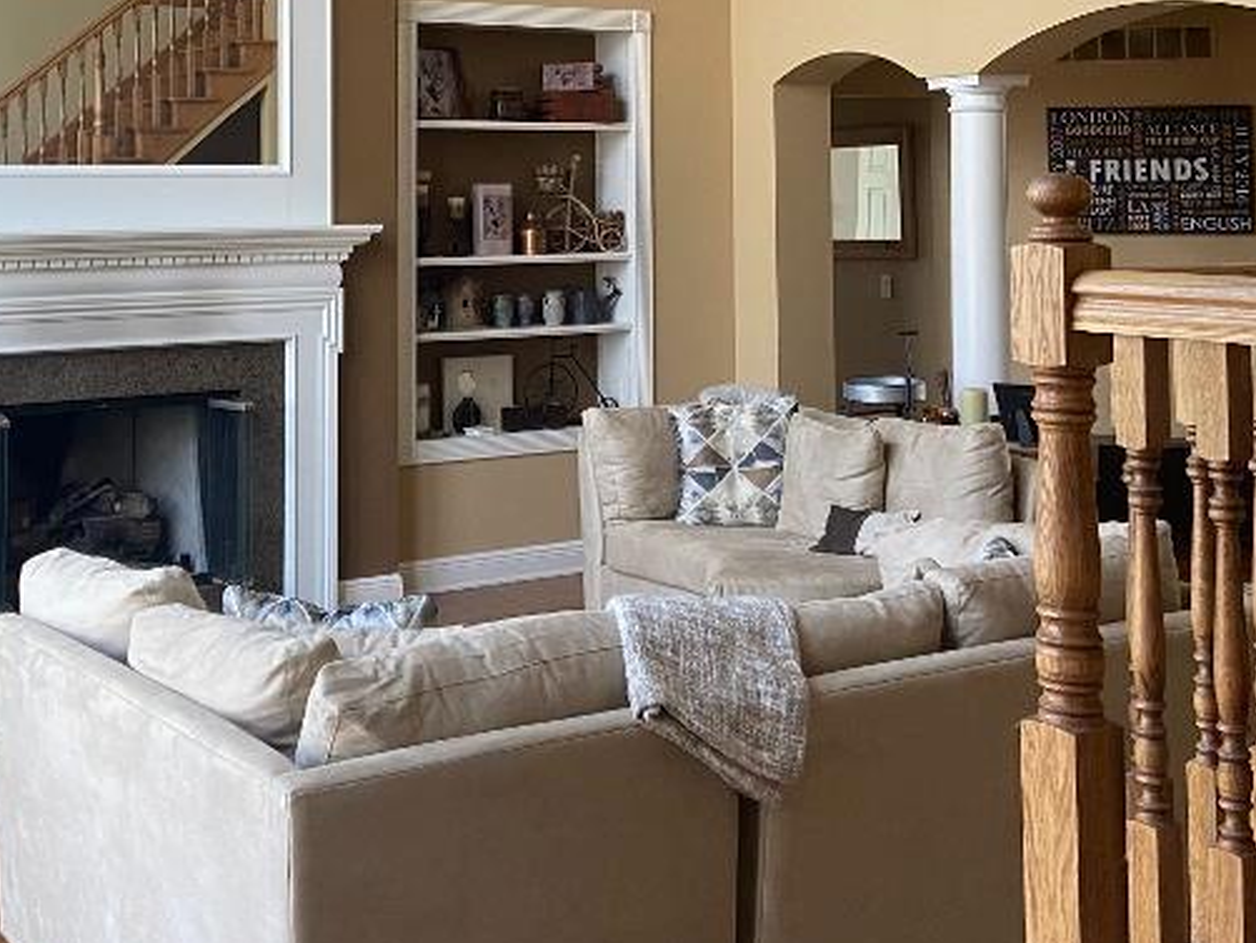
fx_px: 1924
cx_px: 503
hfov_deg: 36.0
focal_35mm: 53
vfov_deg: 26.8
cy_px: 138
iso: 125
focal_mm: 4.25
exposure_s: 1/93
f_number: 1.8
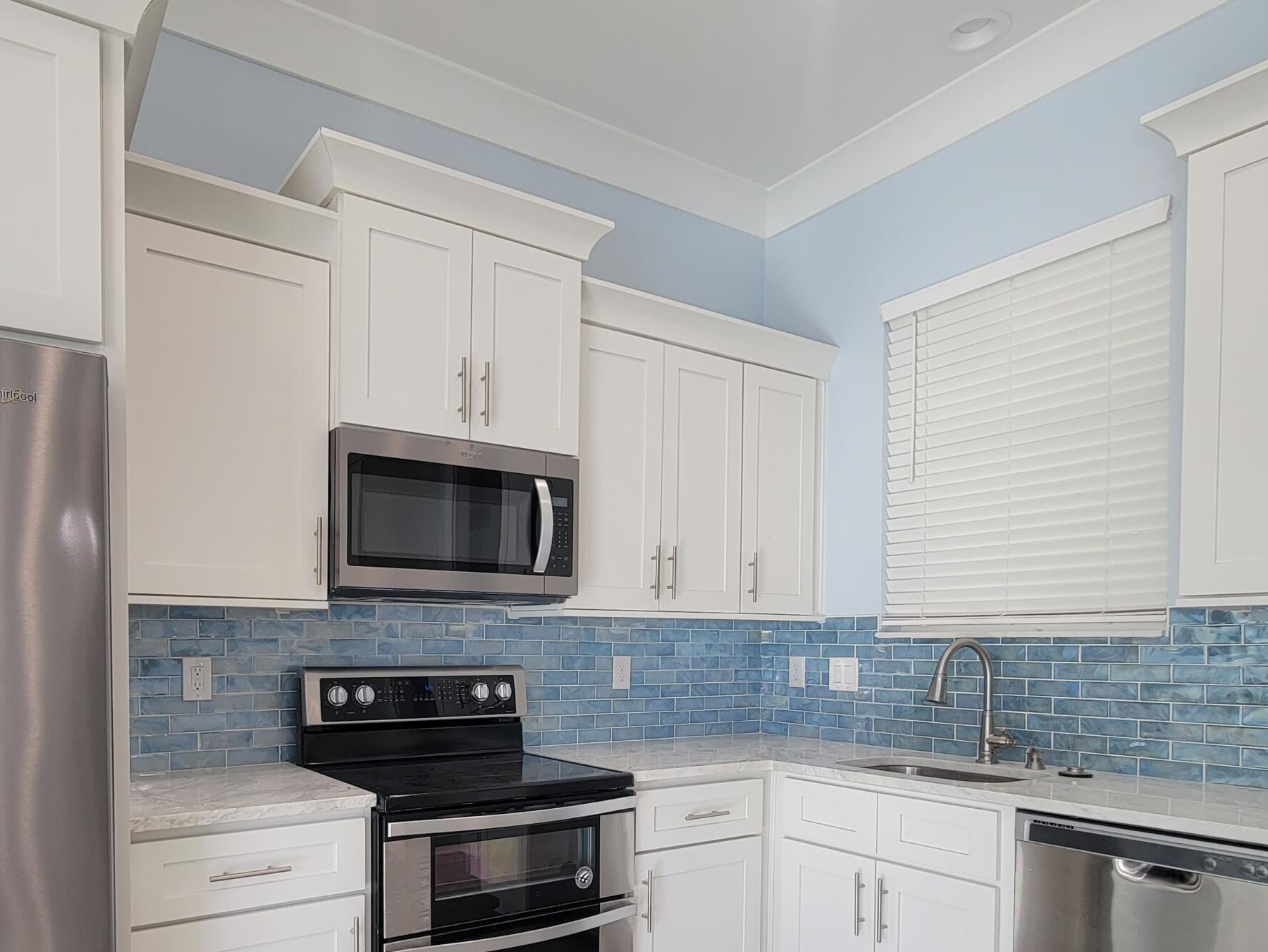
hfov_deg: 75.7
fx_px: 806
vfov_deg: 59.0
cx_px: 517
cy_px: 669
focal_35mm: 22
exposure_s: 1/120
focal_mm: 2.2
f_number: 2.2
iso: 100
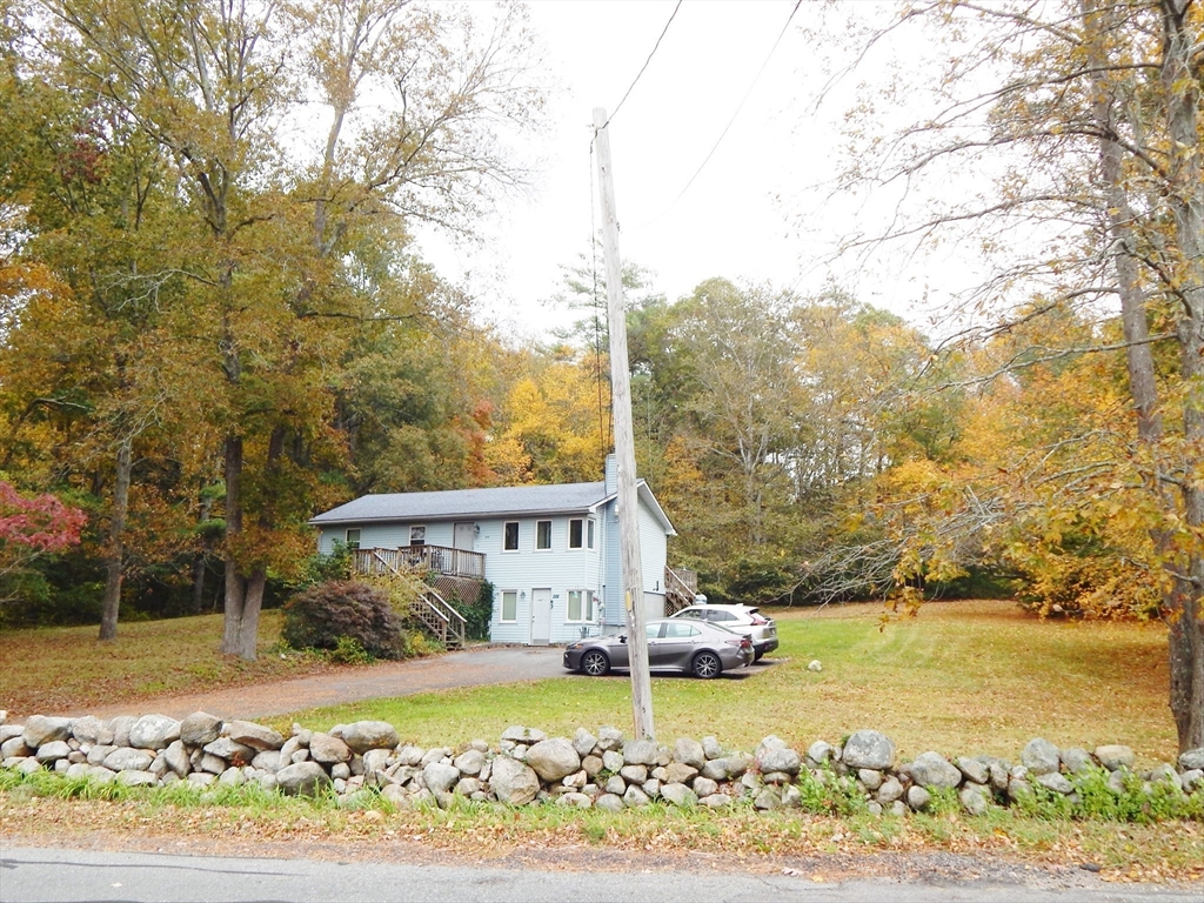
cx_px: 602
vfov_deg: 45.4
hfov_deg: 58.4
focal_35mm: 31
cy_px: 452
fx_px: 1078
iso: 125
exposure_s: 1/125
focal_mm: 5.6
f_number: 3.2
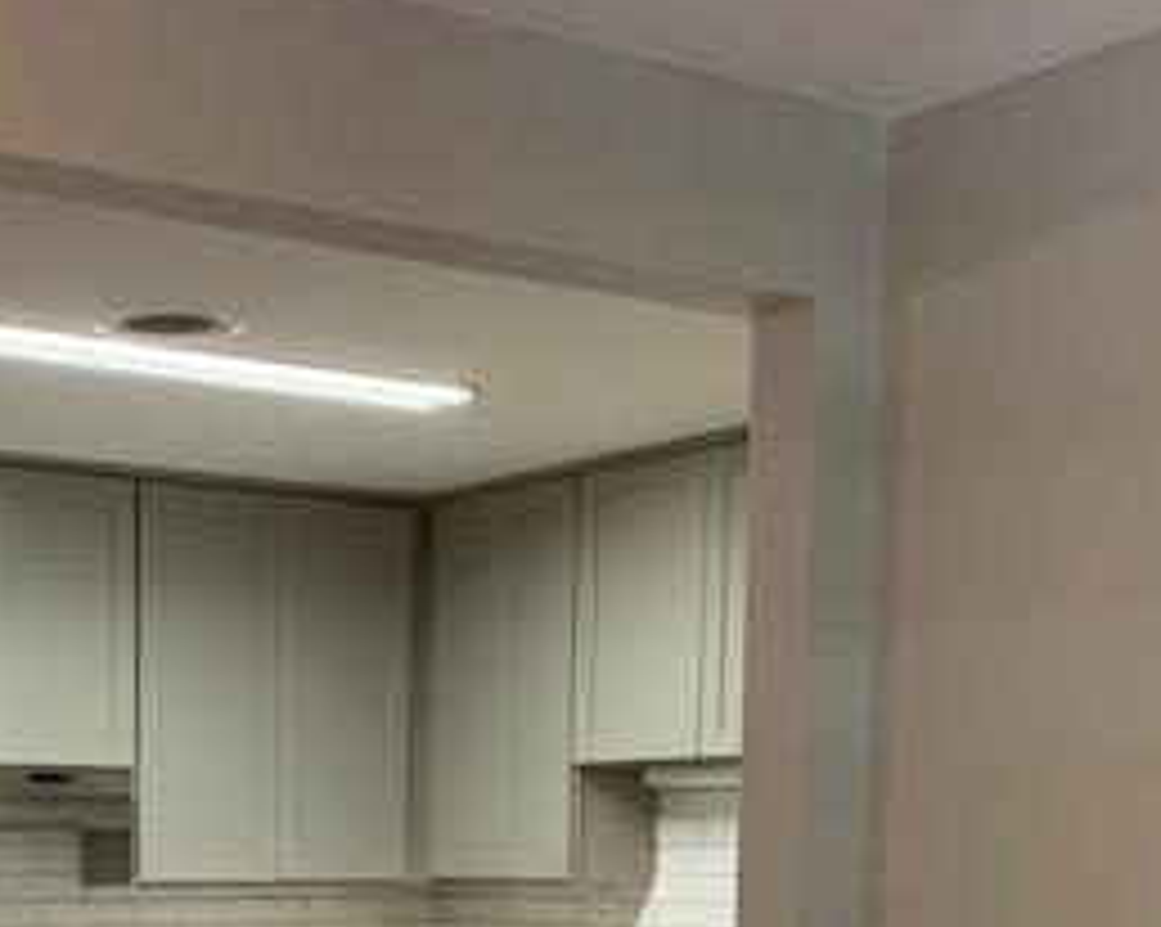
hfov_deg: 29.2
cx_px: 202
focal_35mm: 63
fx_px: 2163
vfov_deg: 22.6
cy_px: 1053
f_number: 1.8
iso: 160
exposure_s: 1/60
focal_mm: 4.25
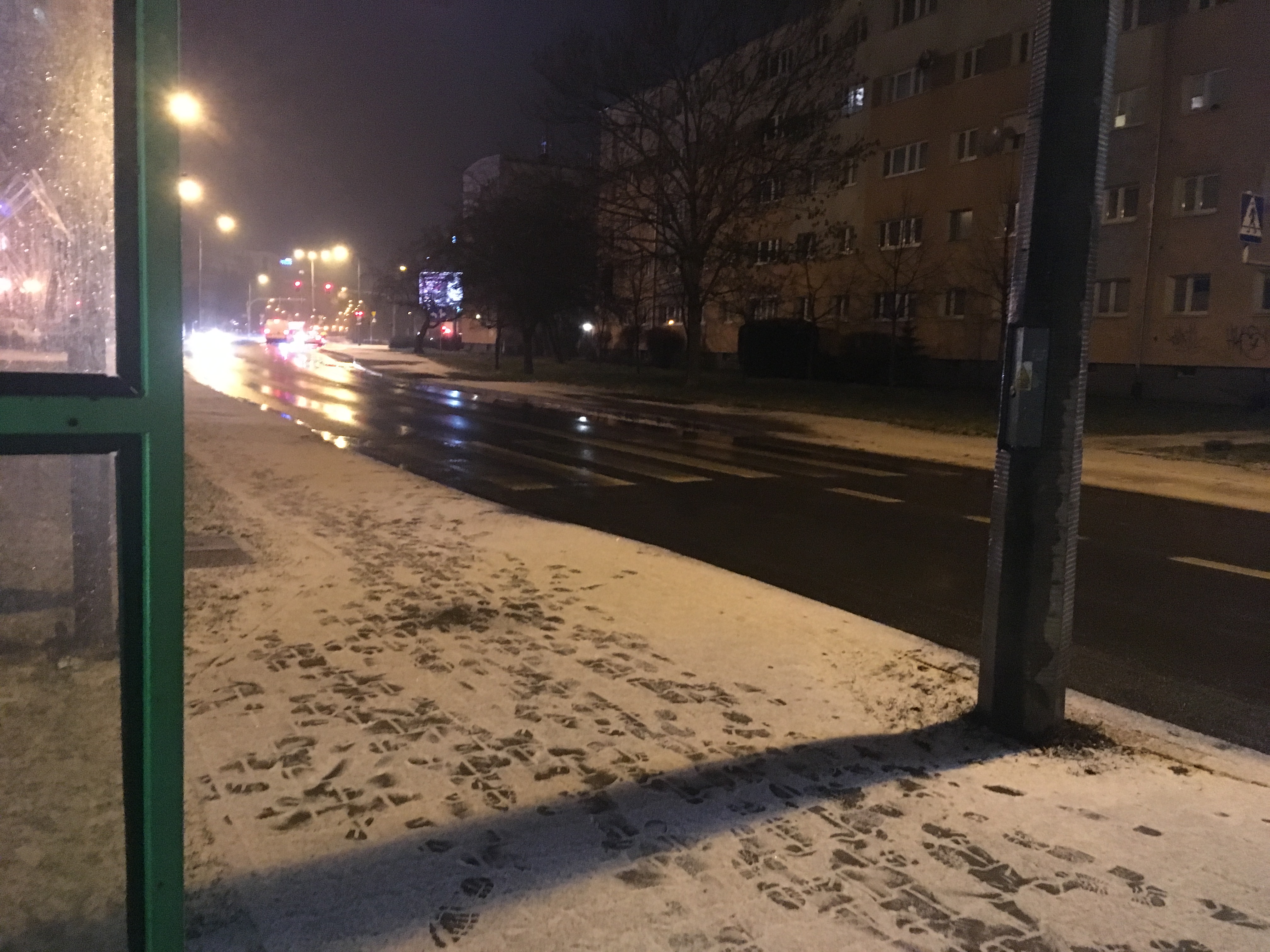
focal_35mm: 29
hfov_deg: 61.7
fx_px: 1064
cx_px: 635
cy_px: 476
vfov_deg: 48.2
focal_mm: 4.15
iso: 640
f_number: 2.2
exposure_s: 1/17
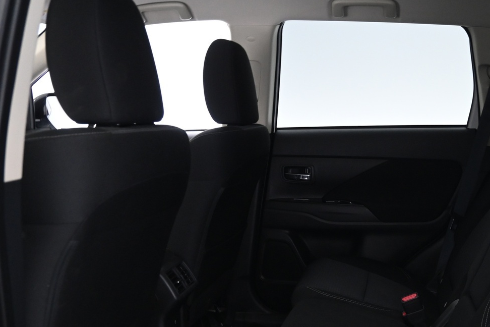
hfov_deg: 47.7
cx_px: 326
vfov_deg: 32.3
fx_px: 544
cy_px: 271
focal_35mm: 40
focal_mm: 16
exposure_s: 1/10
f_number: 3.5
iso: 1600
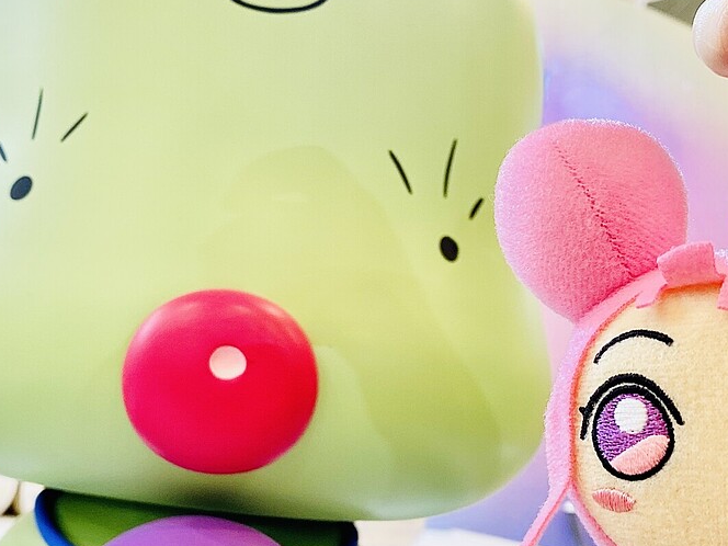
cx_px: 345
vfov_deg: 30.7
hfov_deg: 40.4
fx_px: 988
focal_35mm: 47
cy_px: 361
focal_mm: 4.25
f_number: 1.8
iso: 100
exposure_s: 1/120
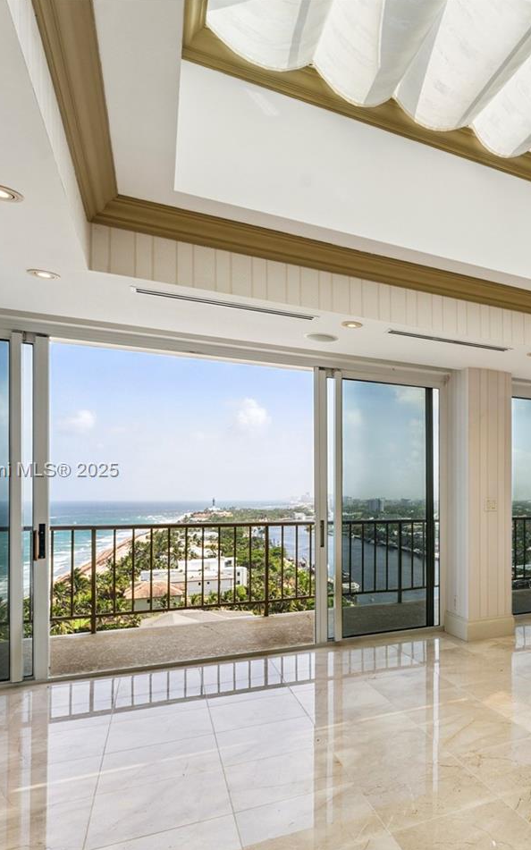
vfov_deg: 74.6
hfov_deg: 42.9
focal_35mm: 24
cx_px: 547
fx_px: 556
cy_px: 471
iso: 320
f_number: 10
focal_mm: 14
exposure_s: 1/200
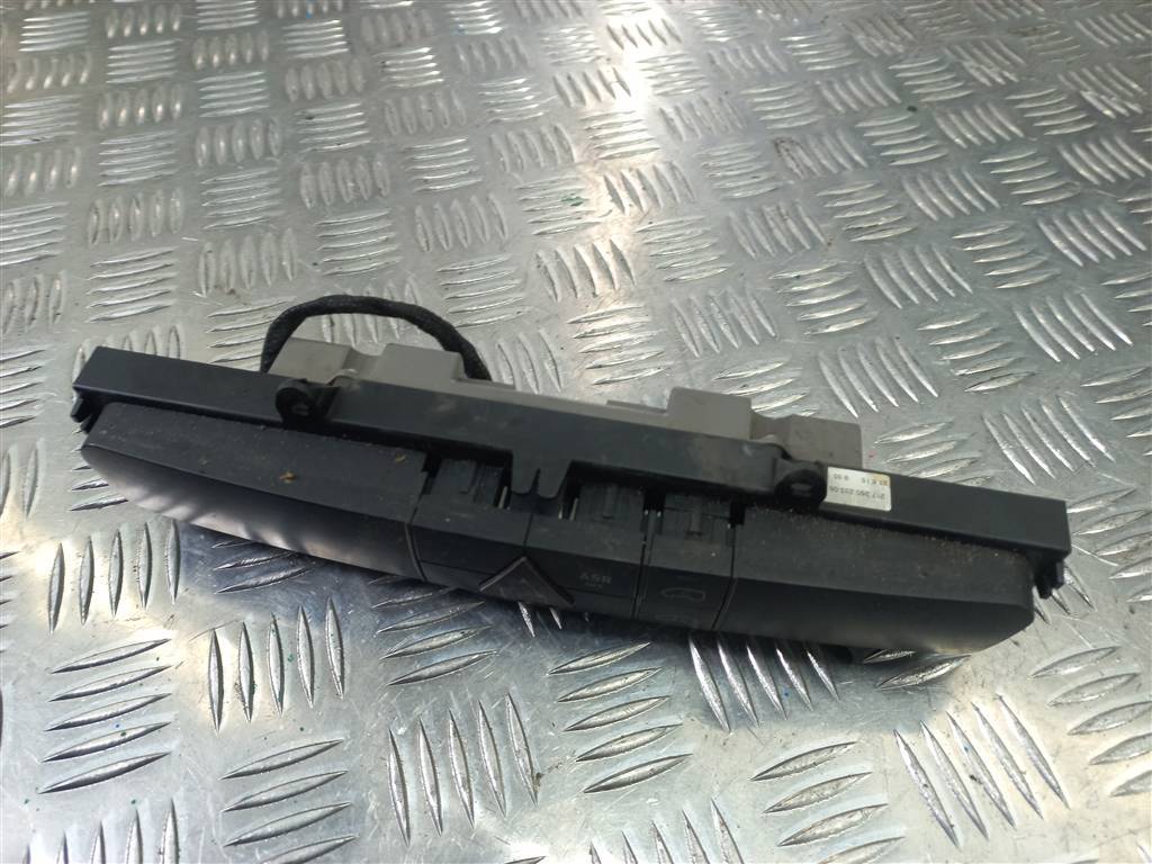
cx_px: 576
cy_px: 432
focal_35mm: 25
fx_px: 832
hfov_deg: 69.4
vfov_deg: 54.9
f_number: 1.8
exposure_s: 1/50
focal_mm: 4.6
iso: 64
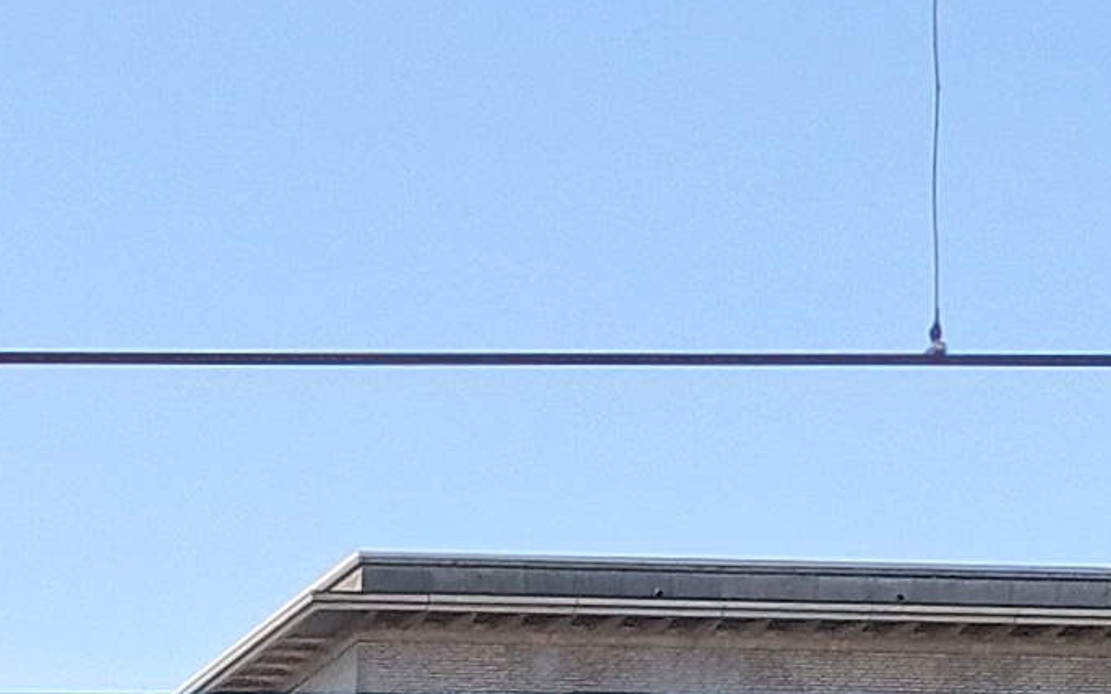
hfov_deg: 10.5
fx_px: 5419
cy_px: 2666
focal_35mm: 179
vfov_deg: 6.2
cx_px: -1270
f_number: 1.8
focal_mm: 5.23
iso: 25
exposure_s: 1/549
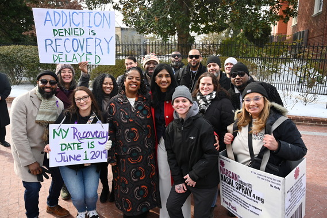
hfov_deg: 73.8
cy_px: 109
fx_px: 218
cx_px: 164
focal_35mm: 24
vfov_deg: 53.1
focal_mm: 24
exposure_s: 1/320
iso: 220
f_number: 5
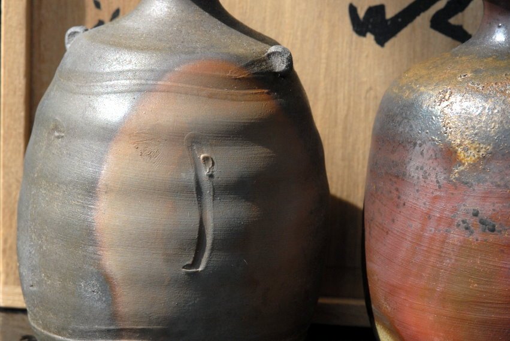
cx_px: 255
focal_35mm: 158
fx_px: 2234
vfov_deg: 8.7
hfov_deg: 13.0
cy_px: 170
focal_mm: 105
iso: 400
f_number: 16
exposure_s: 1/125
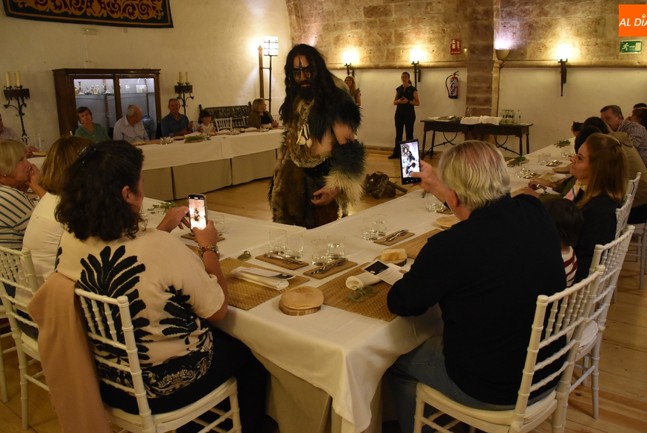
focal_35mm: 28
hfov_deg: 65.4
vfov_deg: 46.5
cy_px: 214
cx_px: 331
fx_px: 504
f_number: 3.5
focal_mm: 18
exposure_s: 1/60
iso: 2200
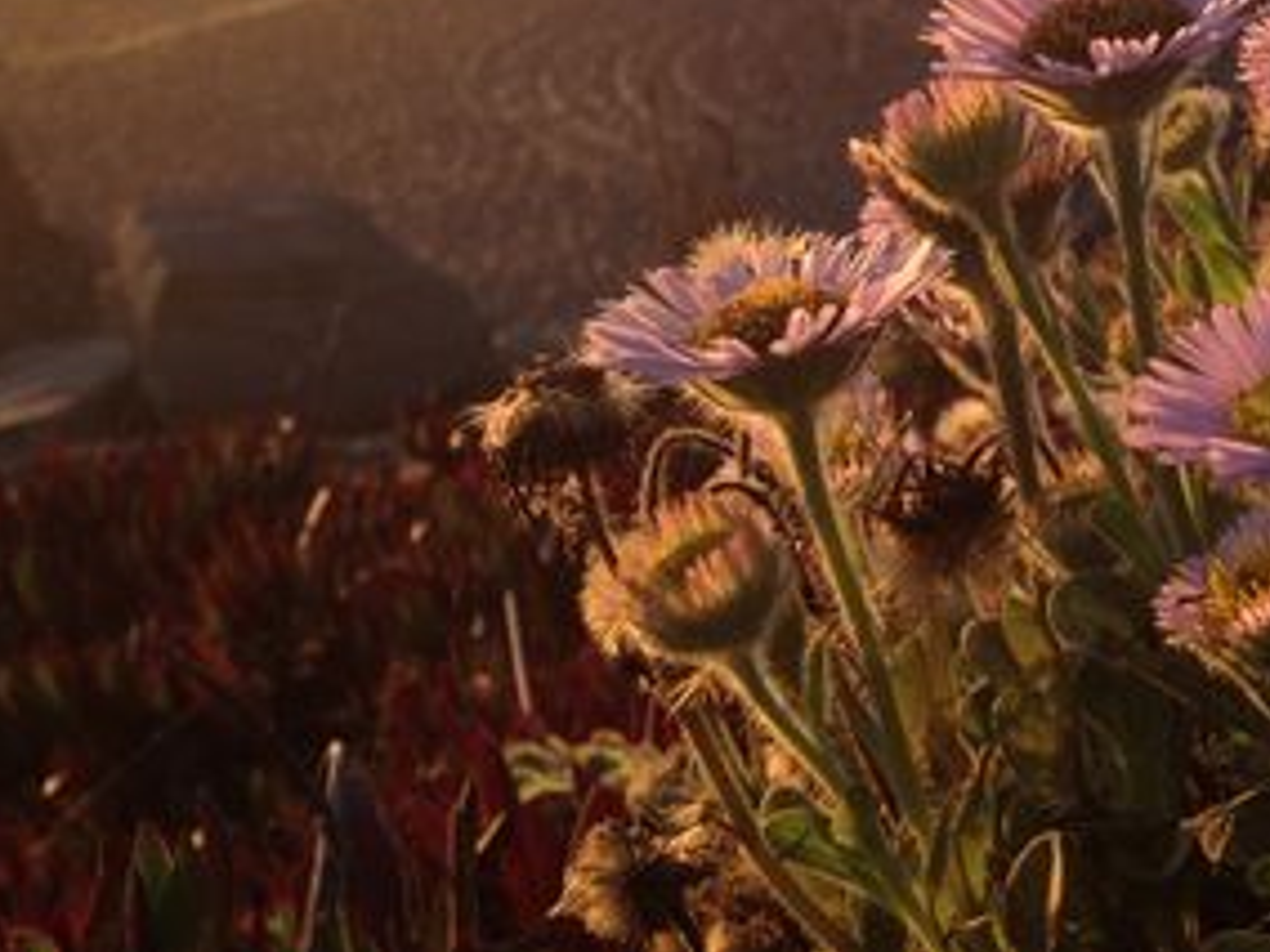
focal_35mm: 74
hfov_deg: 25.3
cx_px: 1216
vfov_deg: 19.2
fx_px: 2715
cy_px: -49
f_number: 2.4
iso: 64
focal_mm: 4.28
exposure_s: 1/449
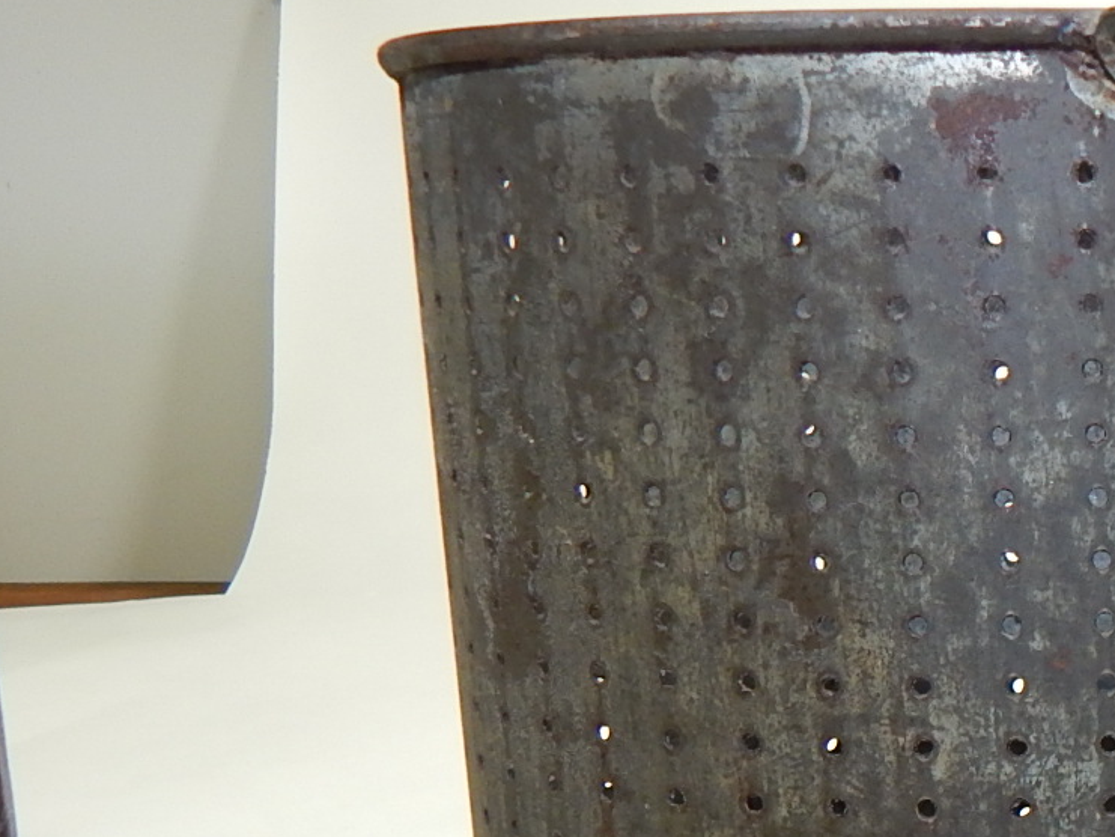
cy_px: 1091
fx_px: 3060
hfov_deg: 18.9
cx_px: 1523
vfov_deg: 14.9
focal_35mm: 95
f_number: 3.2
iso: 125
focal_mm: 5.6
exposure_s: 1/50
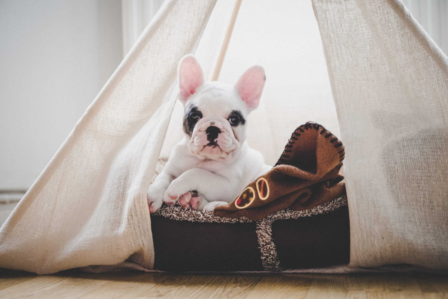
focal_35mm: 53
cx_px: 224
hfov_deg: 37.5
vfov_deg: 25.5
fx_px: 659
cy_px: 150
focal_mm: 35.3
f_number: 2.8
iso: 3200
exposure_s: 1/250
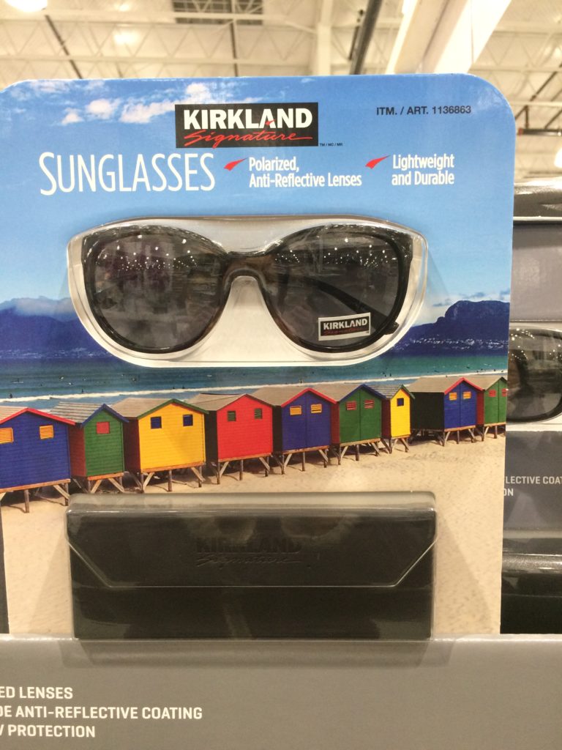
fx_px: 628
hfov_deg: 48.2
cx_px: 281
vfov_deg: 61.7
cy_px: 375
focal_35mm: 29
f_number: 2.2
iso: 200
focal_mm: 4.15
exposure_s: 1/30
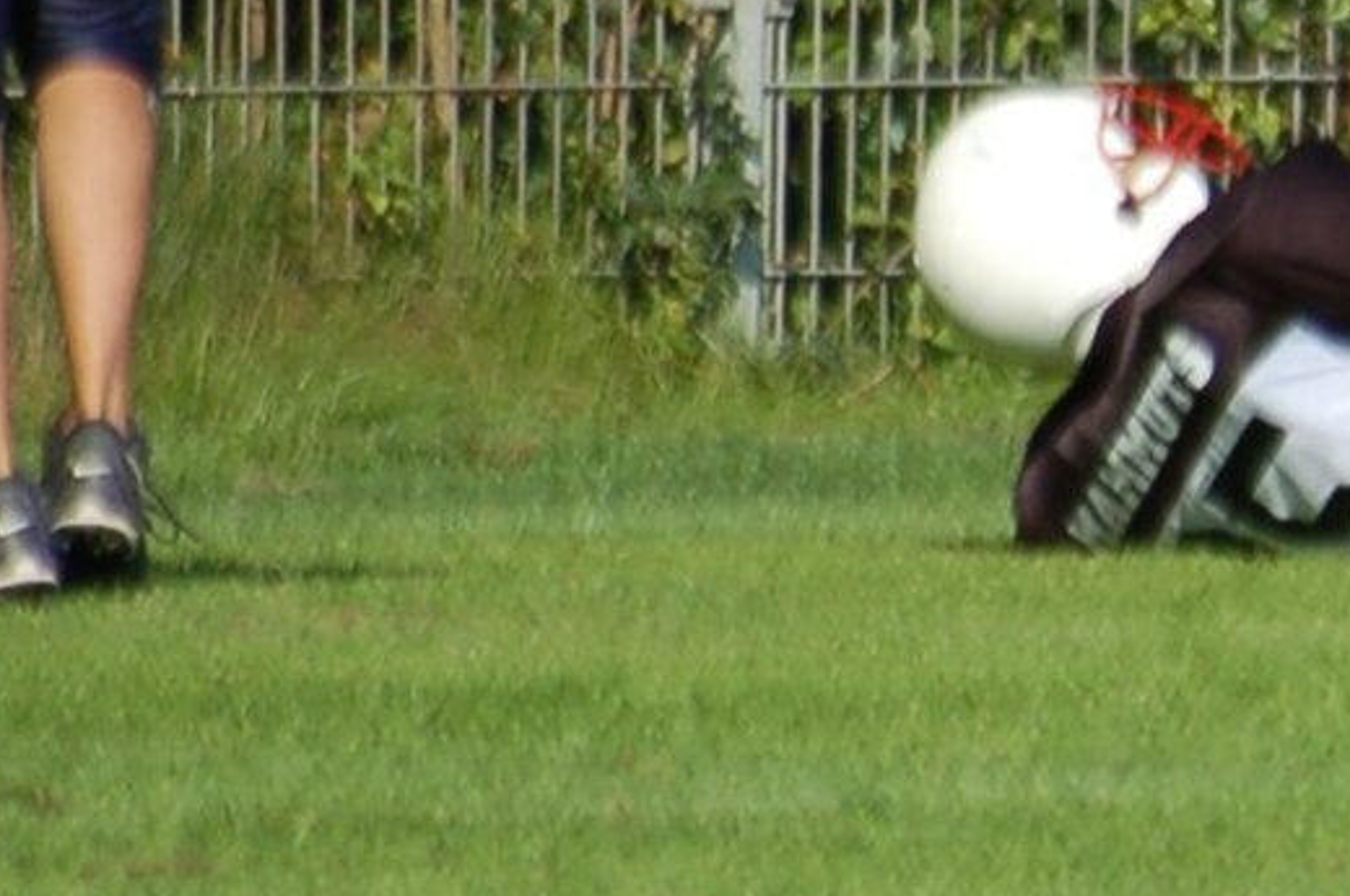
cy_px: 262
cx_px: 1952
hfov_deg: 1.1
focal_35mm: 1904
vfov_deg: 0.7
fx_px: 71289
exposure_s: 1/1000
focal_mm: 300
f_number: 5.6
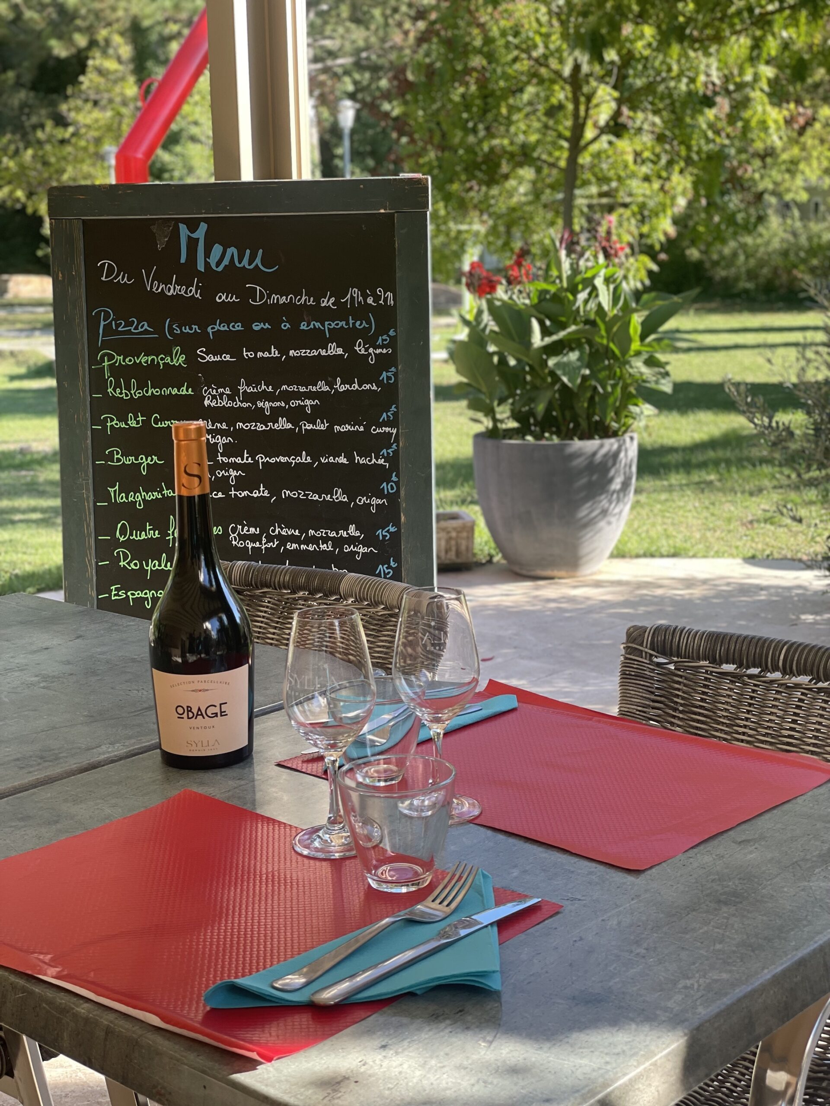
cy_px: 553
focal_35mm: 52
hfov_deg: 28.0
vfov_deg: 36.8
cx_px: 415
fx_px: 1662
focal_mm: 6
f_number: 2
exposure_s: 1/122
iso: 25
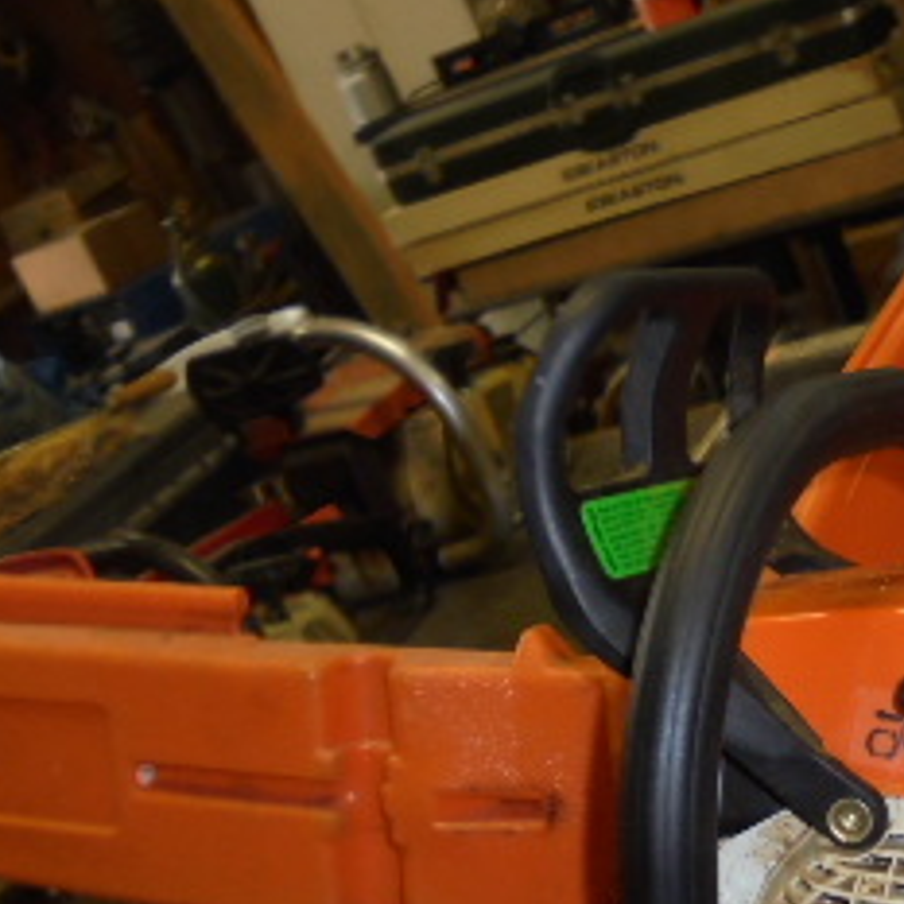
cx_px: 842
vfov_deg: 26.8
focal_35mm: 63
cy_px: 729
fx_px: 1861
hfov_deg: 26.2
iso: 200
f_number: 3.5
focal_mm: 4.6
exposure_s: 1/30
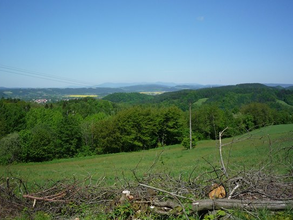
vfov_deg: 35.1
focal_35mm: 41
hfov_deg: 45.6
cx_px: 120
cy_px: 89
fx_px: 347
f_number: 5.6
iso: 100
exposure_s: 1/500
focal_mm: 5.2
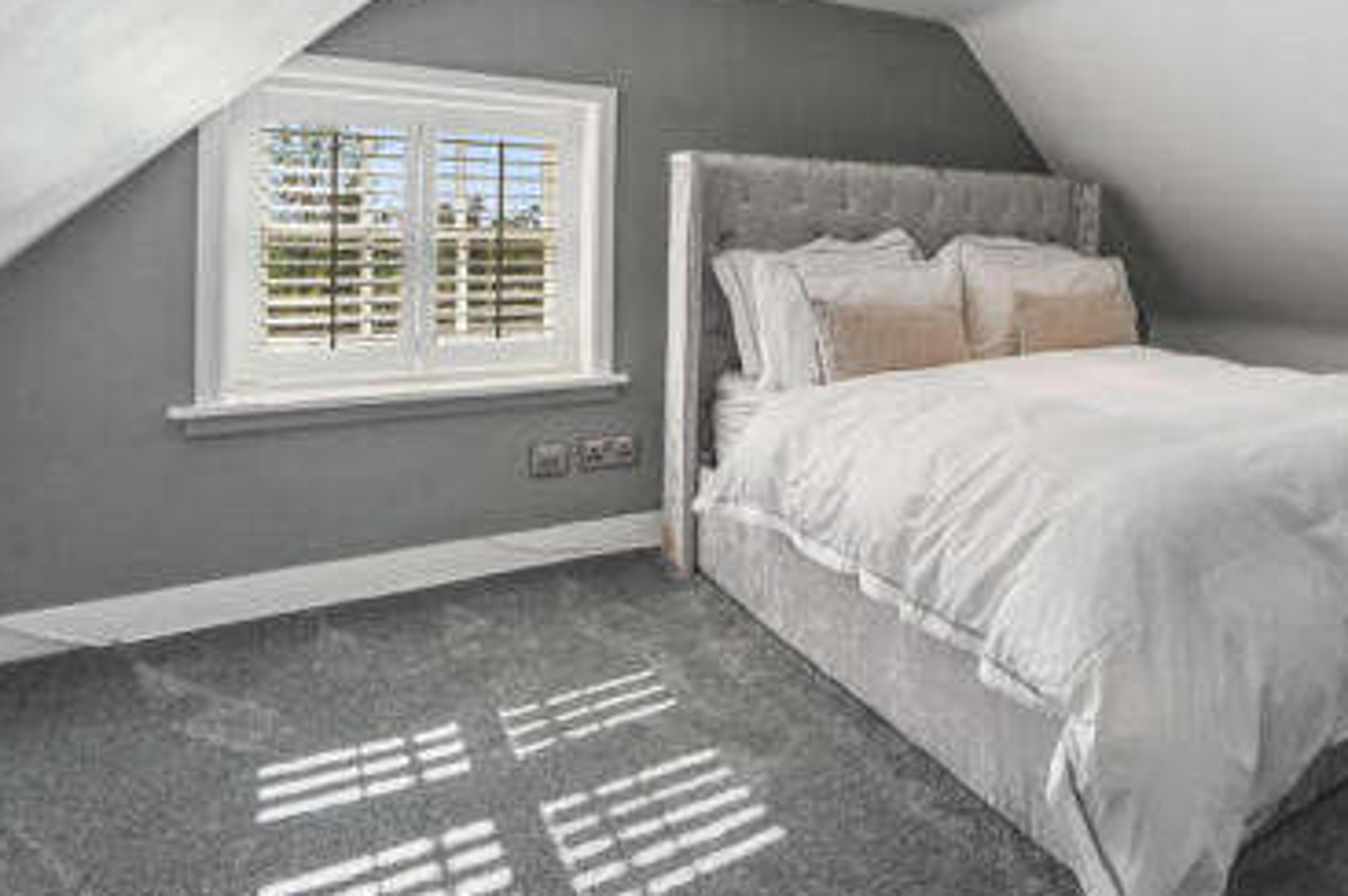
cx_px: 1161
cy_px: 250
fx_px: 935
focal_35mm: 25
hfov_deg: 62.5
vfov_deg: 49.6
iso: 400
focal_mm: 14
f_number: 8
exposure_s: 1/10
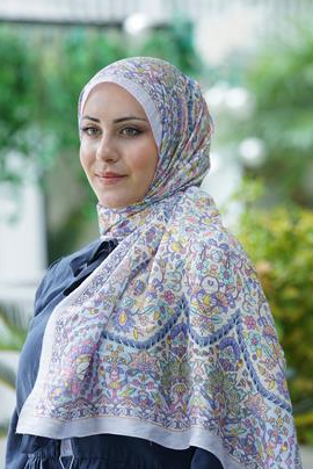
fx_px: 2122
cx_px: 139
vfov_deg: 12.6
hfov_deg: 8.4
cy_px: 260
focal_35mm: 163
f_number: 4.5
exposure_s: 1/100
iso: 200
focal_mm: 142
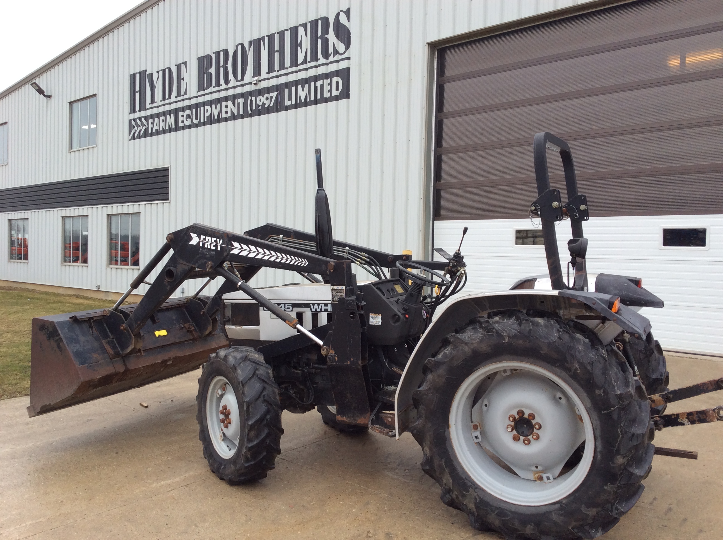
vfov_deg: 44.1
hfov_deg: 56.9
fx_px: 667
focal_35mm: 32
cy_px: 270
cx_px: 362
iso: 32
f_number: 2.4
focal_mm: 3.3
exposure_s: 1/205
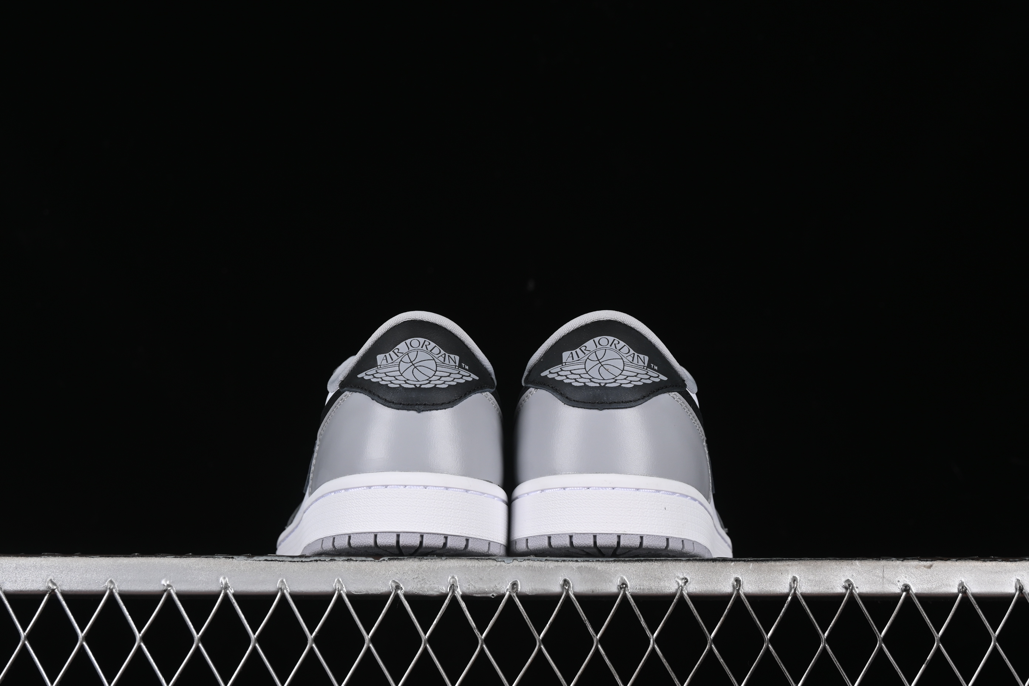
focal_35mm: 75
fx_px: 2144
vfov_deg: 18.2
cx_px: 514
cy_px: 343
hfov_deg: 27.0
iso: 160
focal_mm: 50
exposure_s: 1/60
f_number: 8
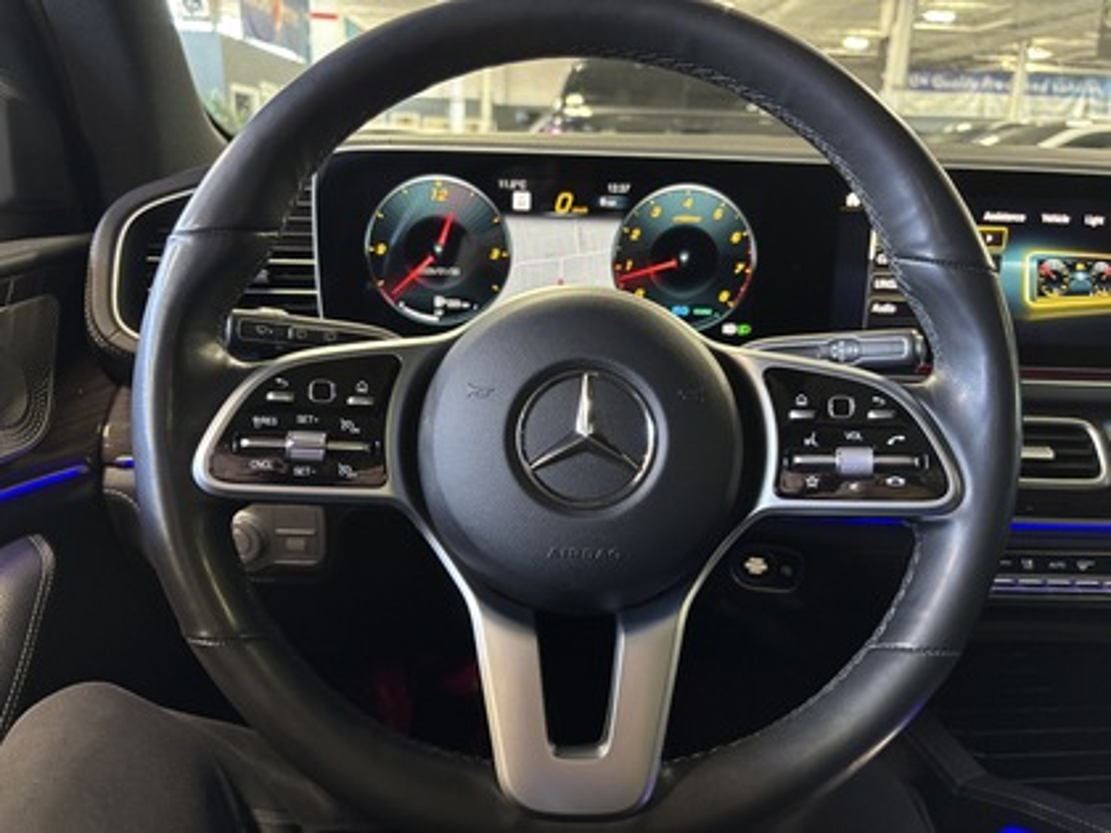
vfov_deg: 53.1
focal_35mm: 26
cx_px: 556
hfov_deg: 67.3
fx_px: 834
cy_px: 416
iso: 400
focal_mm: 5.96
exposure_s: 1/53
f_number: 1.6
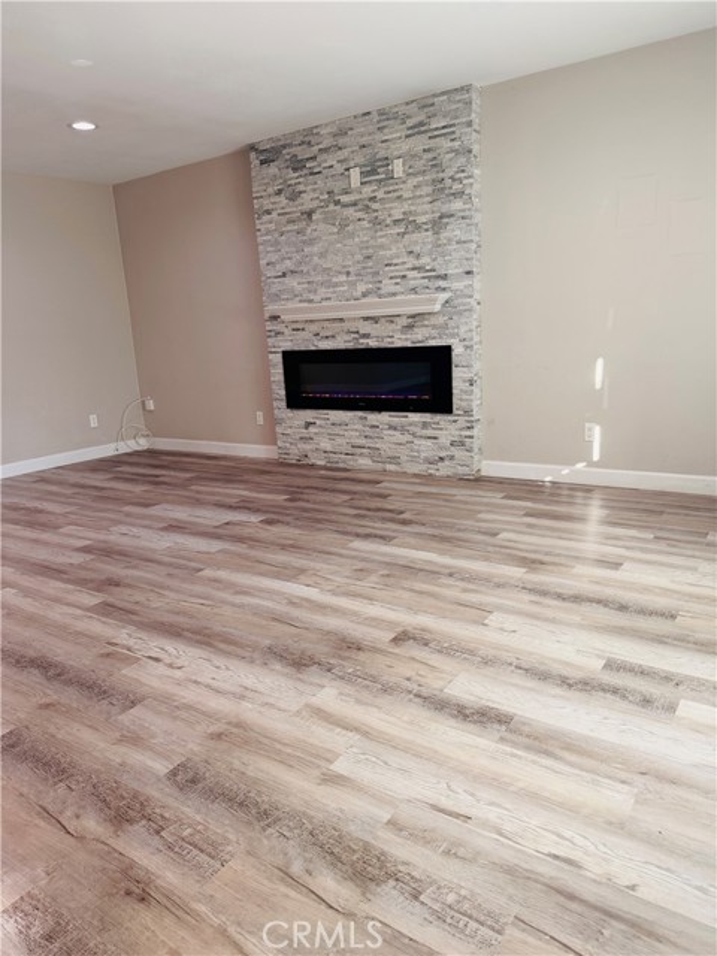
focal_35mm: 24
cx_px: 358
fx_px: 663
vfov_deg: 71.6
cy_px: 478
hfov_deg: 56.8
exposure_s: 1/120
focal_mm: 6.76
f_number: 1.78
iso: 125
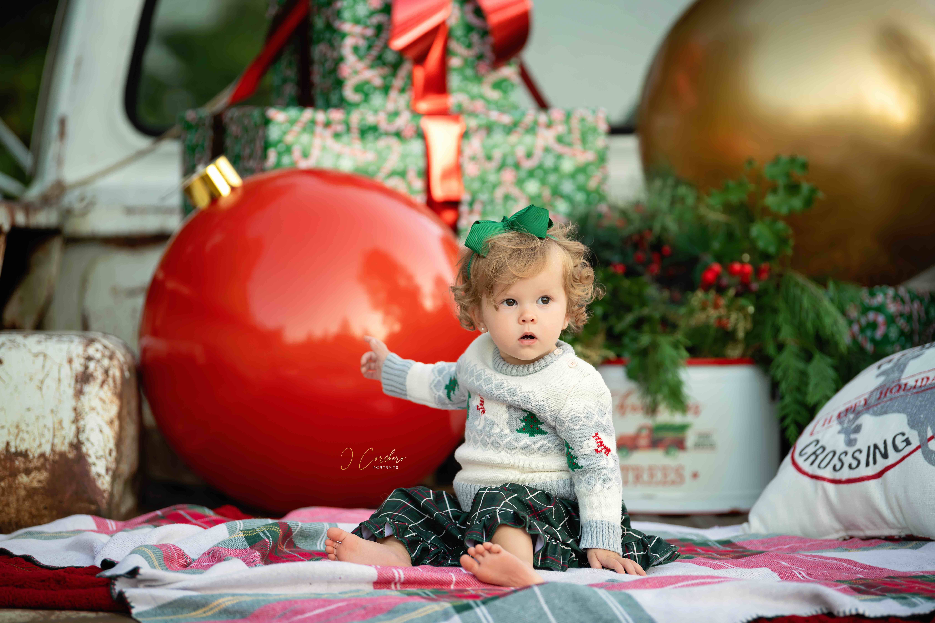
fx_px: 4025
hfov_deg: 13.2
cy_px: 312
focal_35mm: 155
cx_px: 468
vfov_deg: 8.9
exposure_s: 1/125
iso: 100
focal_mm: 155
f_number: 2.8
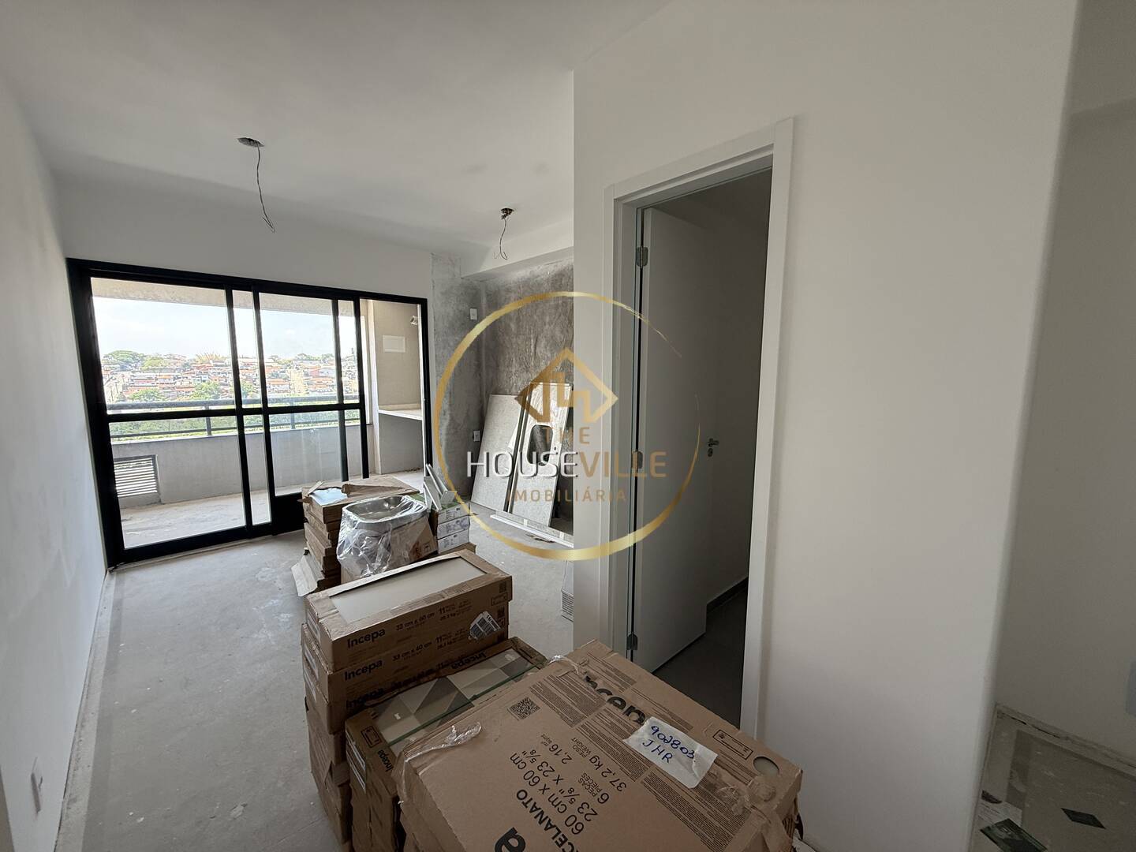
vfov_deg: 85.7
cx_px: 568
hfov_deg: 102.1
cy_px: 426
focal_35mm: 14
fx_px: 459
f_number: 2.2
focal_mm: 2.22
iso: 80
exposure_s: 1/99
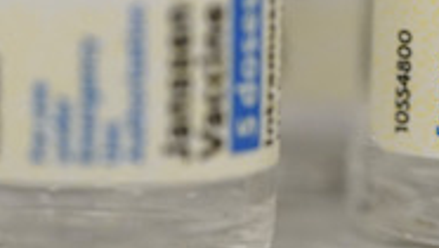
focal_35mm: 355
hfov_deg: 6.0
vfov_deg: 3.4
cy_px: -77
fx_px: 4136
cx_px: 559
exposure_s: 1/640
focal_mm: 90
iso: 3200
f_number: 4
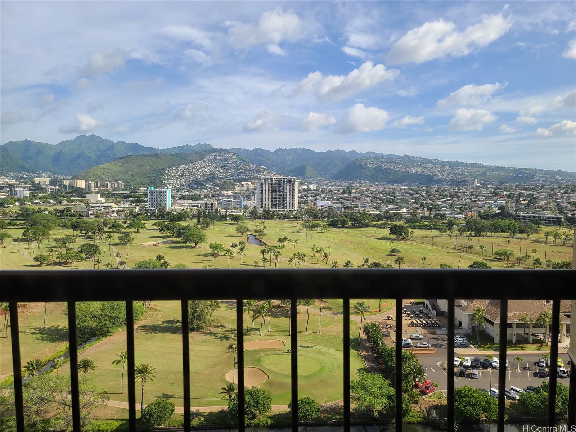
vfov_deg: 54.9
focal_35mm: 25
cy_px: 216
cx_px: 288
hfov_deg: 69.4
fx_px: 416
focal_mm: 7
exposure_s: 1/435
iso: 16
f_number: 1.8
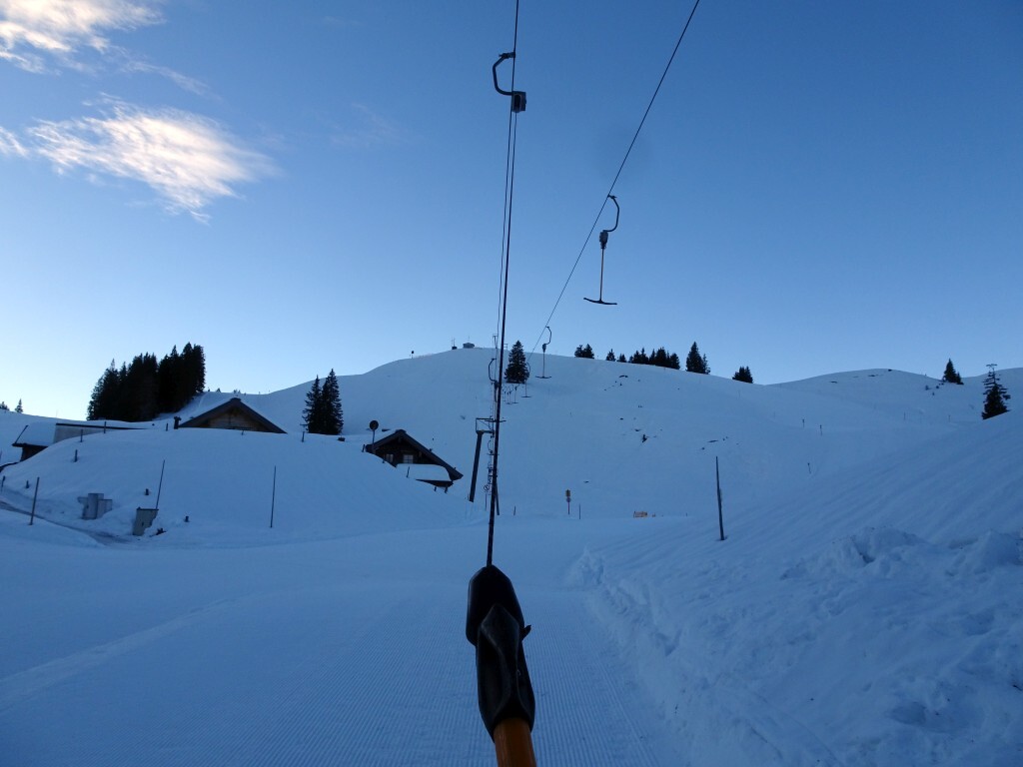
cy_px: 384
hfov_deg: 71.6
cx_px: 512
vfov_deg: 56.8
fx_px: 709
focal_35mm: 24
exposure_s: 1/500
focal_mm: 4.1
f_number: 3.5
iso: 80
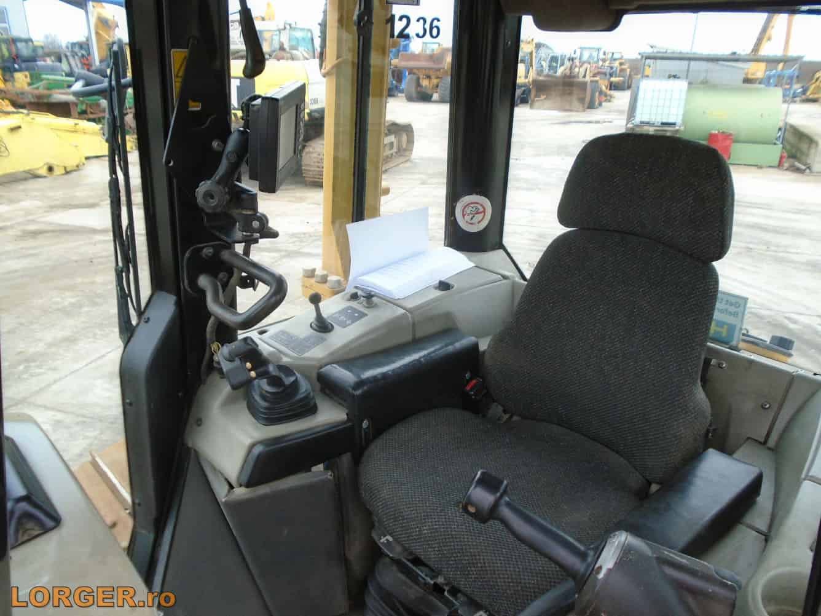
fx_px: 617
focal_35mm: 26
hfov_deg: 67.3
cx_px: 410
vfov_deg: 53.1
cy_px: 308
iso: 200
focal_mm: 4.6
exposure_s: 1/80
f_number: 3.2
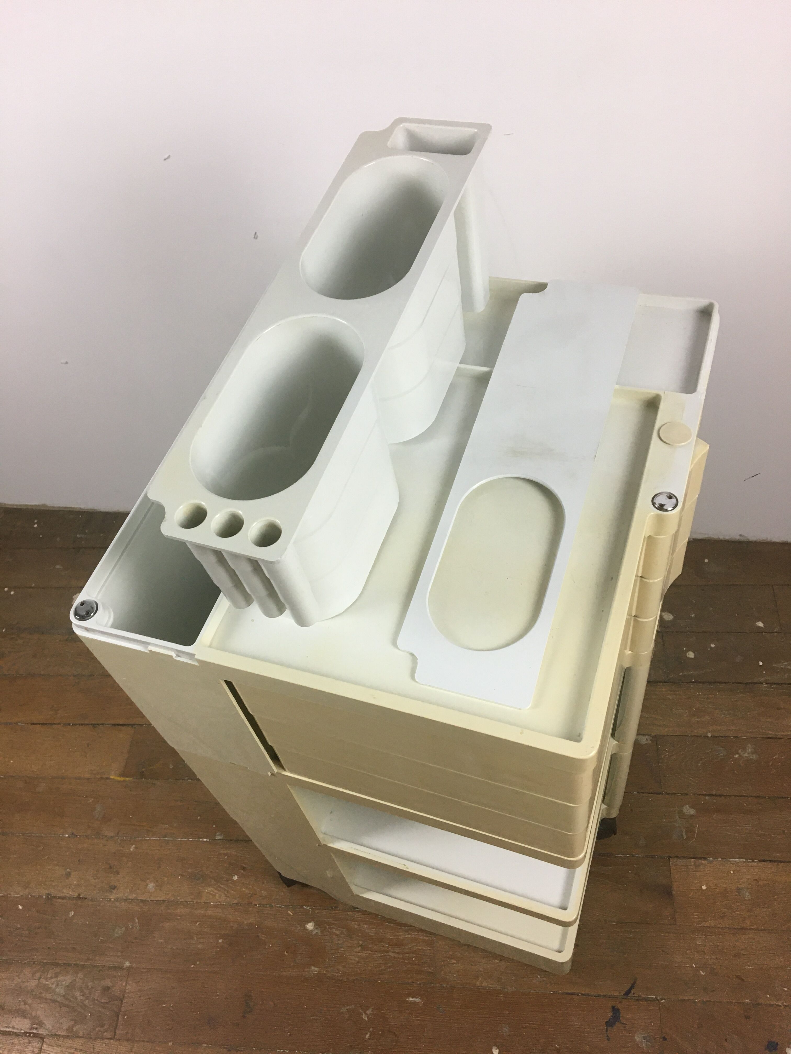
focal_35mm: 29
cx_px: 396
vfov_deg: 61.7
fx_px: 884
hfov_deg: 48.2
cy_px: 527
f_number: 2.2
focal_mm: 4.15
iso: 50
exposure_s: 1/33
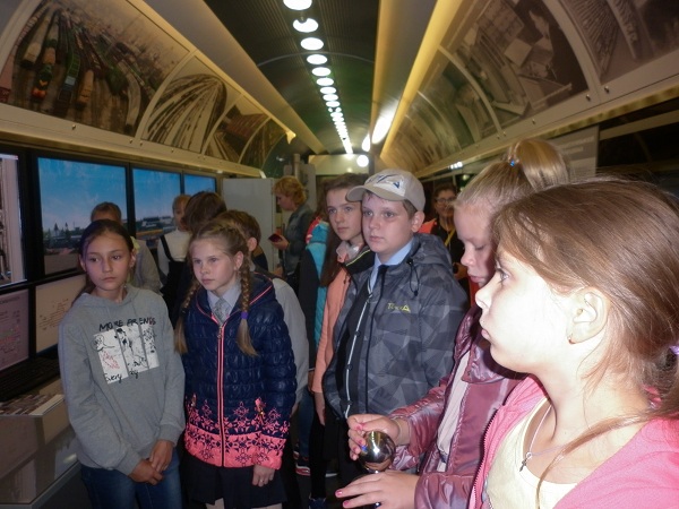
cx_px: 340
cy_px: 254
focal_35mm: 28
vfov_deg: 49.7
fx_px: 549
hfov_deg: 63.4
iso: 100
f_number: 2.8
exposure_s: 1/30
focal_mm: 5
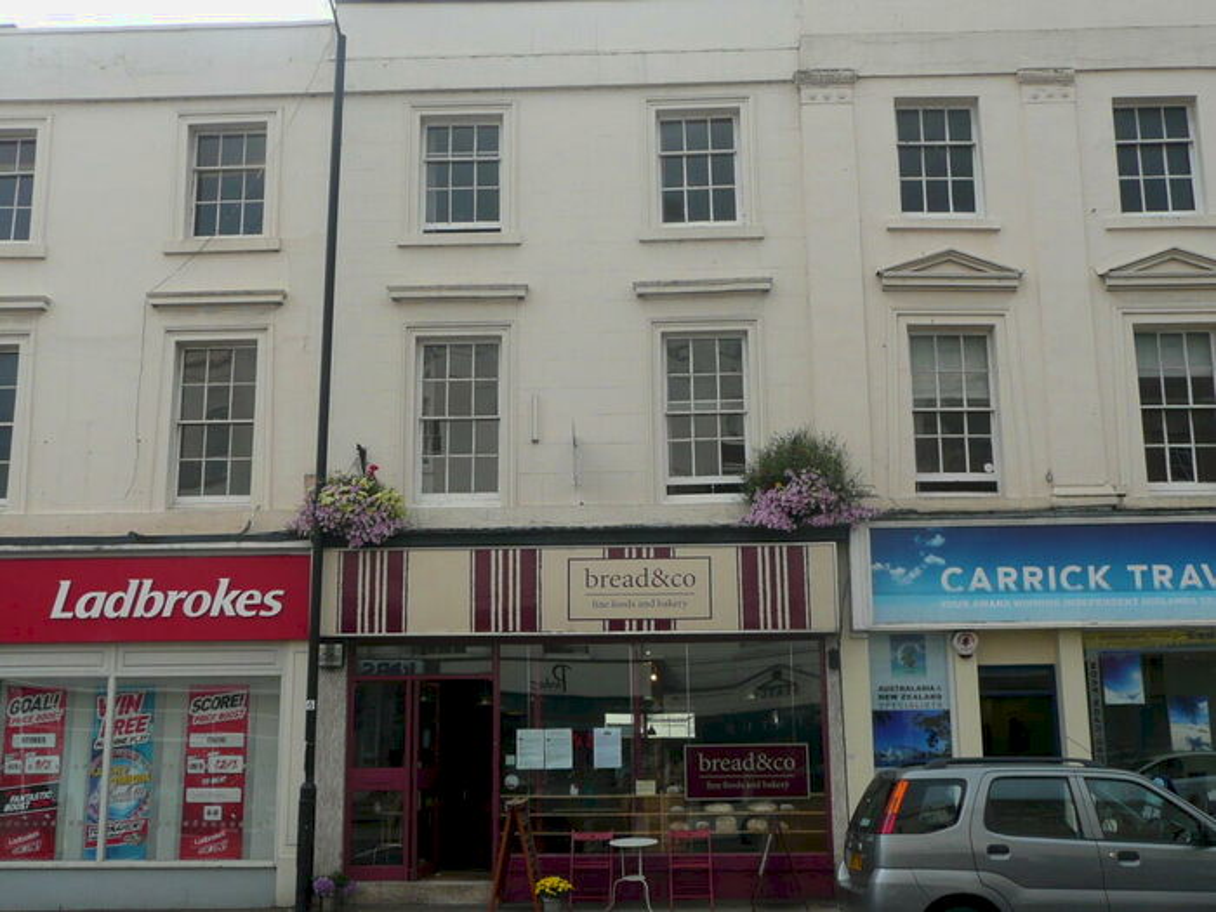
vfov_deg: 38.7
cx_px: 608
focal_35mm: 37
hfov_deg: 50.1
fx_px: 1300
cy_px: 456
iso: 100
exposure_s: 1/800
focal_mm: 4.6
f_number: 3.3
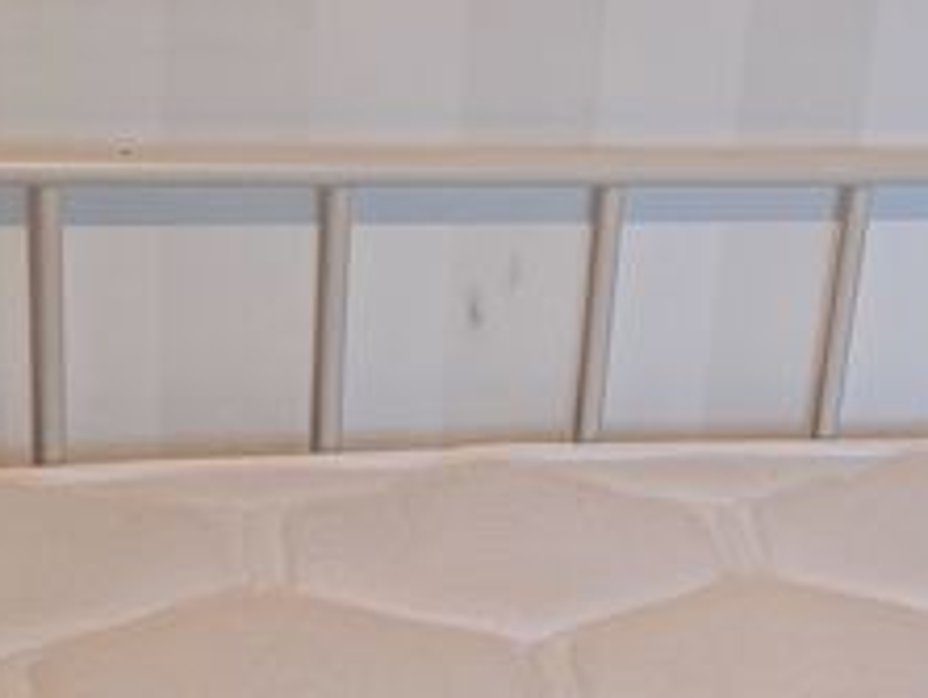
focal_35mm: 108
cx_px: 995
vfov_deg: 13.6
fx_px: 2898
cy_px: 660
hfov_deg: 17.6
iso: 160
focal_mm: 5.23
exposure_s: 1/50
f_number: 1.8
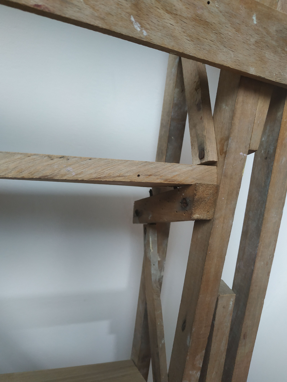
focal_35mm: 24
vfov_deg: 71.6
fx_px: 265
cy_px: 191
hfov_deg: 56.8
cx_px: 144
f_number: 1.9
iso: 200
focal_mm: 3.94
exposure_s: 1/33
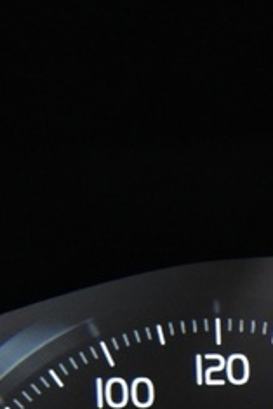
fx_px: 2976
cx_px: 751
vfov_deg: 7.8
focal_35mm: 262
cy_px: 519
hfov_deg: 5.0
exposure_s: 1/50
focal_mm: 38
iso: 4000
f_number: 4
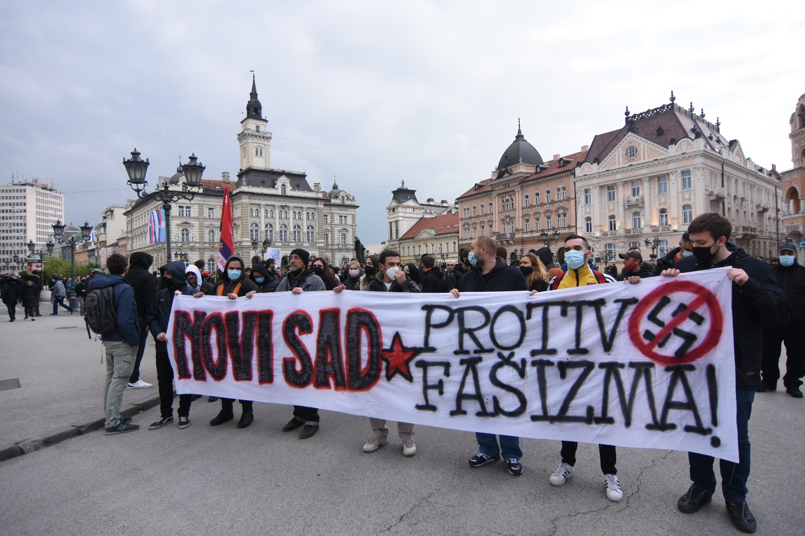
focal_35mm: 20
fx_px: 436
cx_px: 402
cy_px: 268
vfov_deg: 63.2
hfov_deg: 85.4
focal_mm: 13
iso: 500
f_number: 4
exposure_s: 1/400
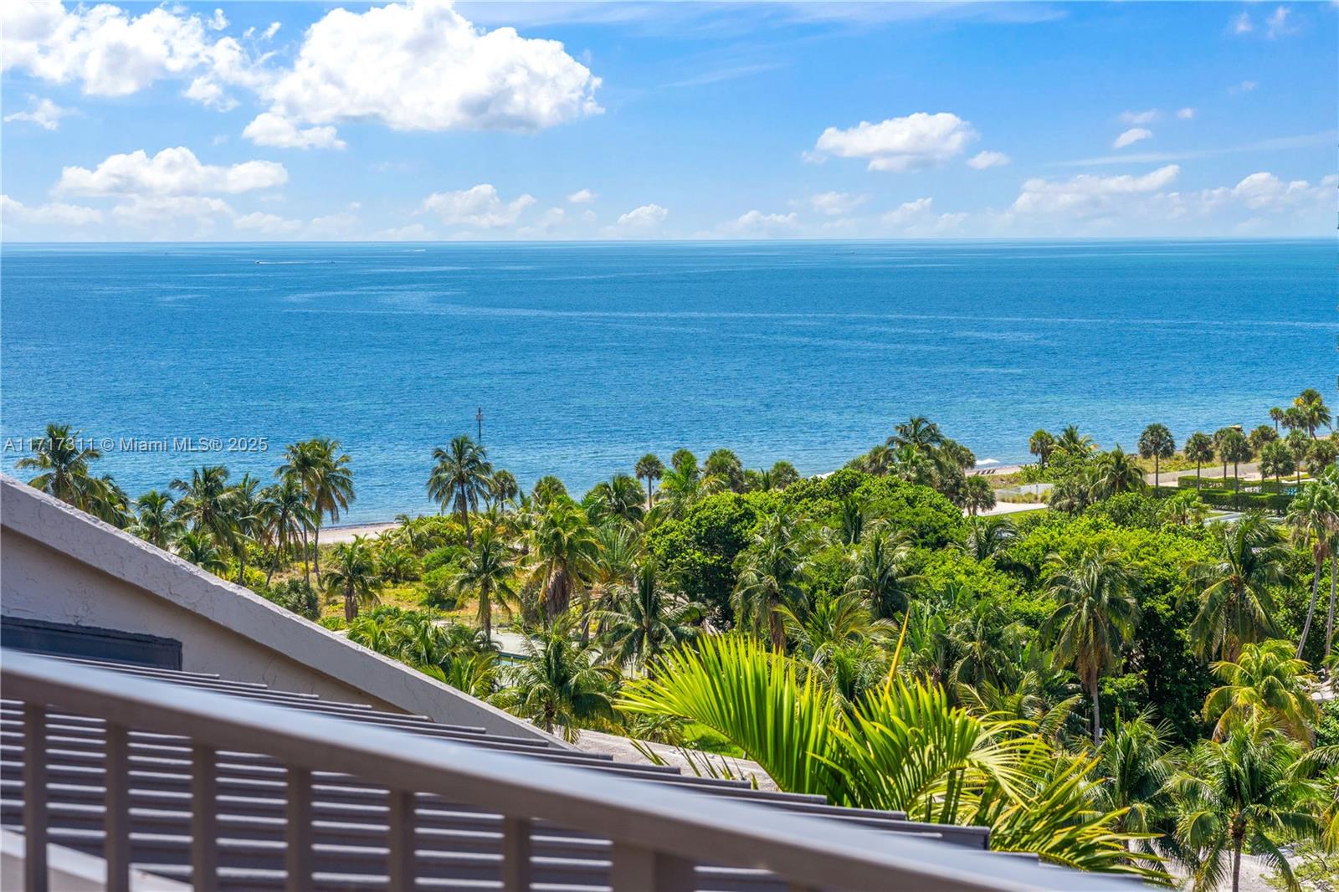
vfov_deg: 20.3
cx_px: 670
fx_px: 2491
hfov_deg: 30.1
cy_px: 446
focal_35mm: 67
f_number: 8
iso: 320
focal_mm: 67
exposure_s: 1/800
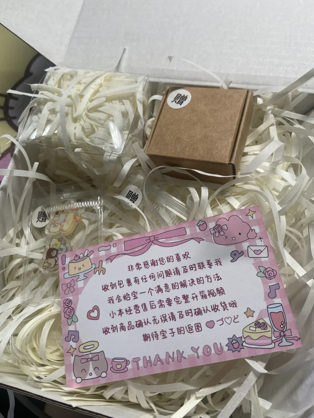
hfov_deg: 51.3
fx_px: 327
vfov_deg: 65.3
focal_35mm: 27
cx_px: 158
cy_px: 210
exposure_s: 1/121
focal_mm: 4.25
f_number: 1.8
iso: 125
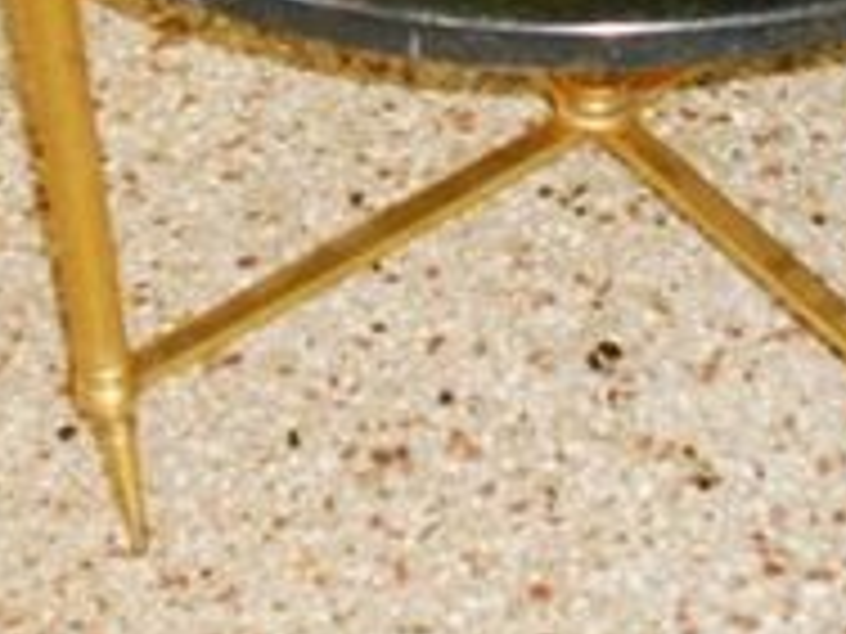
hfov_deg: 13.3
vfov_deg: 9.9
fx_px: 3617
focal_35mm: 148
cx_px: 554
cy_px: -157
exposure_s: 1/60
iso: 640
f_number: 4.9
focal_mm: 10
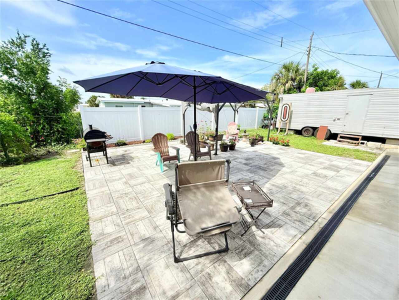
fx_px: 161
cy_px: 150
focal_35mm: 14
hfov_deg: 102.1
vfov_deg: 85.7
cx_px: 200
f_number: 2.2
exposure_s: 1/1901
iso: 50
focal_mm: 2.22
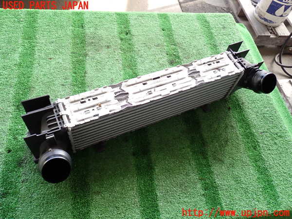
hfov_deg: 60.0
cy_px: 110
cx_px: 146
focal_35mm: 30
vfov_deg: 46.8
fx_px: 253
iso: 160
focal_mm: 5.4
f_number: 2.3
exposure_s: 1/60
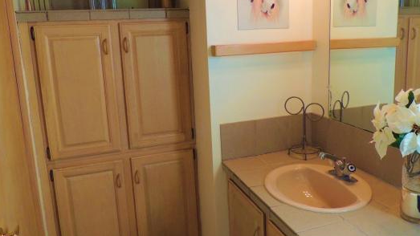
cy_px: 103
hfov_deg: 60.9
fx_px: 356
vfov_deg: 36.6
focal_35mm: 32
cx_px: 228
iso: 200
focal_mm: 4.3
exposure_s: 1/30
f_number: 3
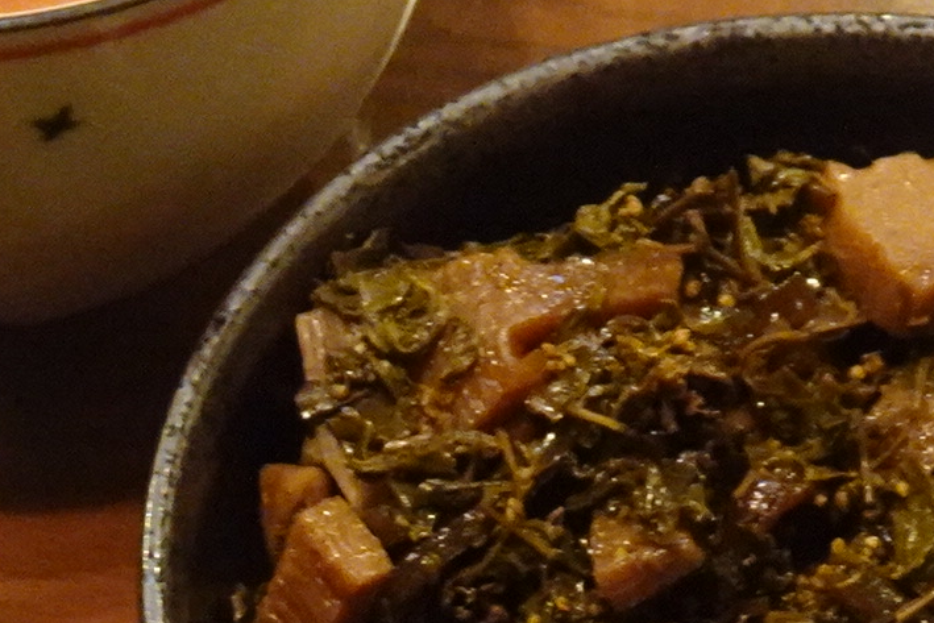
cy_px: 466
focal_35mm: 228
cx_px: 149
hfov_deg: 9.0
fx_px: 5916
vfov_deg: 6.0
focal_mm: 9.55
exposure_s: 1/20
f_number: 4.5
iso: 800
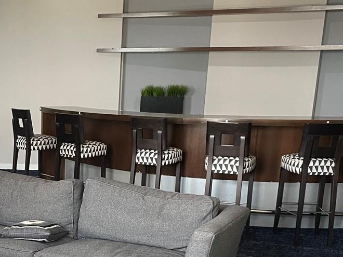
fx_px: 624
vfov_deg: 22.5
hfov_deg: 29.6
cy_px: 252
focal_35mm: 63
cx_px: 40
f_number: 1.6
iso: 125
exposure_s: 1/75
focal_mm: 4.2
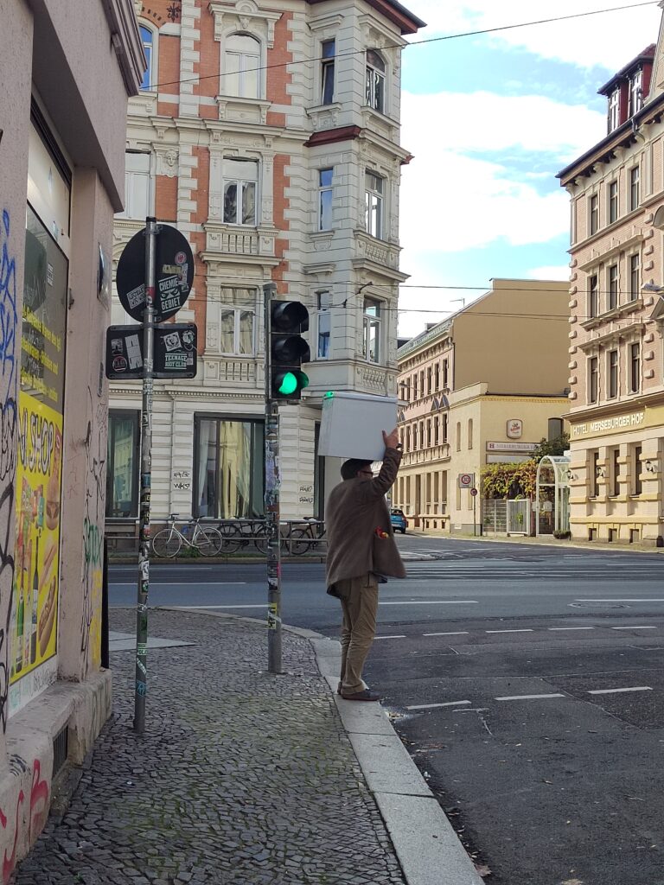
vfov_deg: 41.2
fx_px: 1176
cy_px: 442
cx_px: 332
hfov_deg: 31.5
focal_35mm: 46
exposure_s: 1/957
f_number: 1.9
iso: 213
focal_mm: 5.52
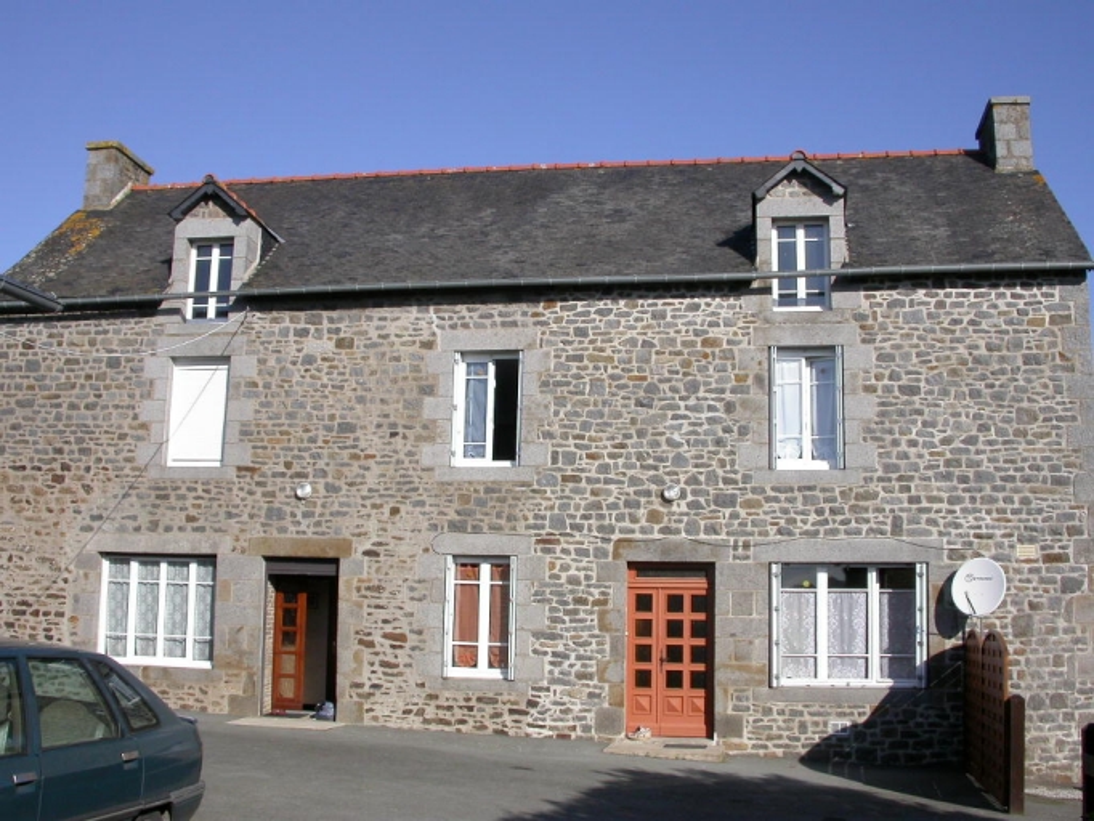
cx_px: 547
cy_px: 410
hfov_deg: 49.0
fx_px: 1201
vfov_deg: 37.7
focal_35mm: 38
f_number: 7.5
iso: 100
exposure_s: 1/431
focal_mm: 7.85
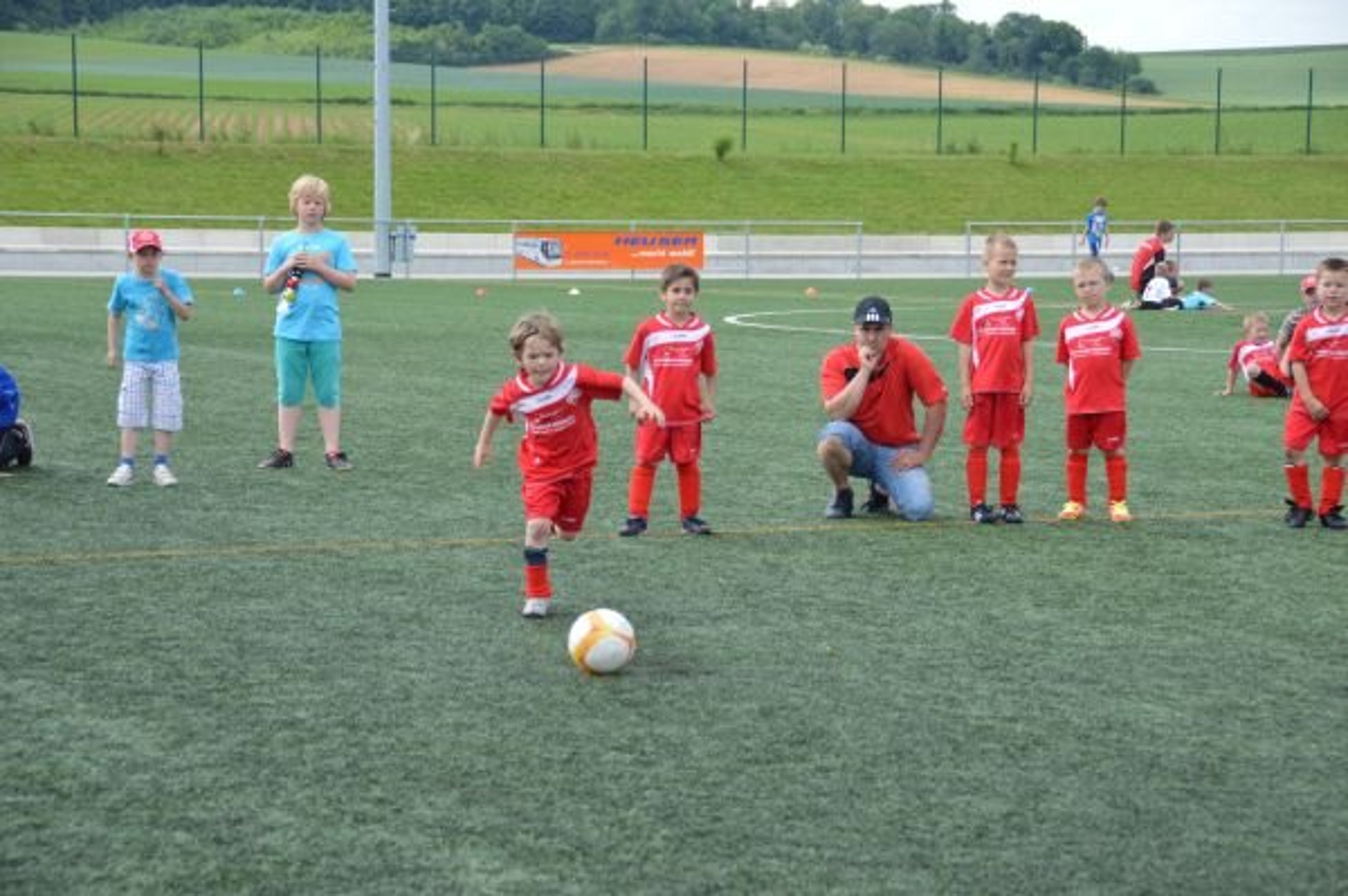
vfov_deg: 14.0
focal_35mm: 98
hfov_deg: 20.9
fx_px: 3648
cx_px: 674
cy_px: 448
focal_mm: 65
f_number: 5
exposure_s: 1/800
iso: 400
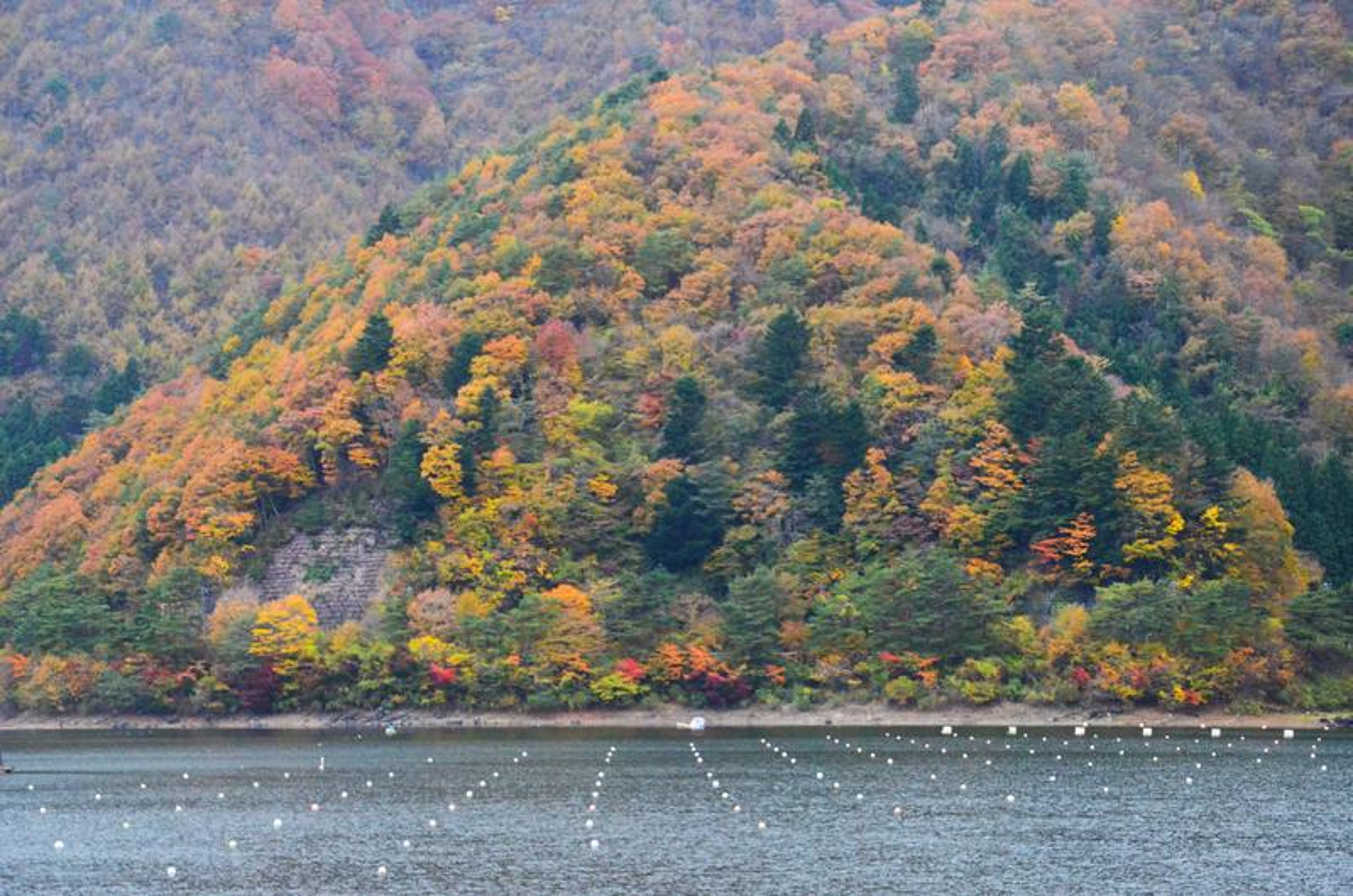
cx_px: 676
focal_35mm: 105
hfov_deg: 19.5
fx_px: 3938
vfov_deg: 13.0
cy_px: 448
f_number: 8
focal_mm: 70
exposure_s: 1/80
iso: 4000
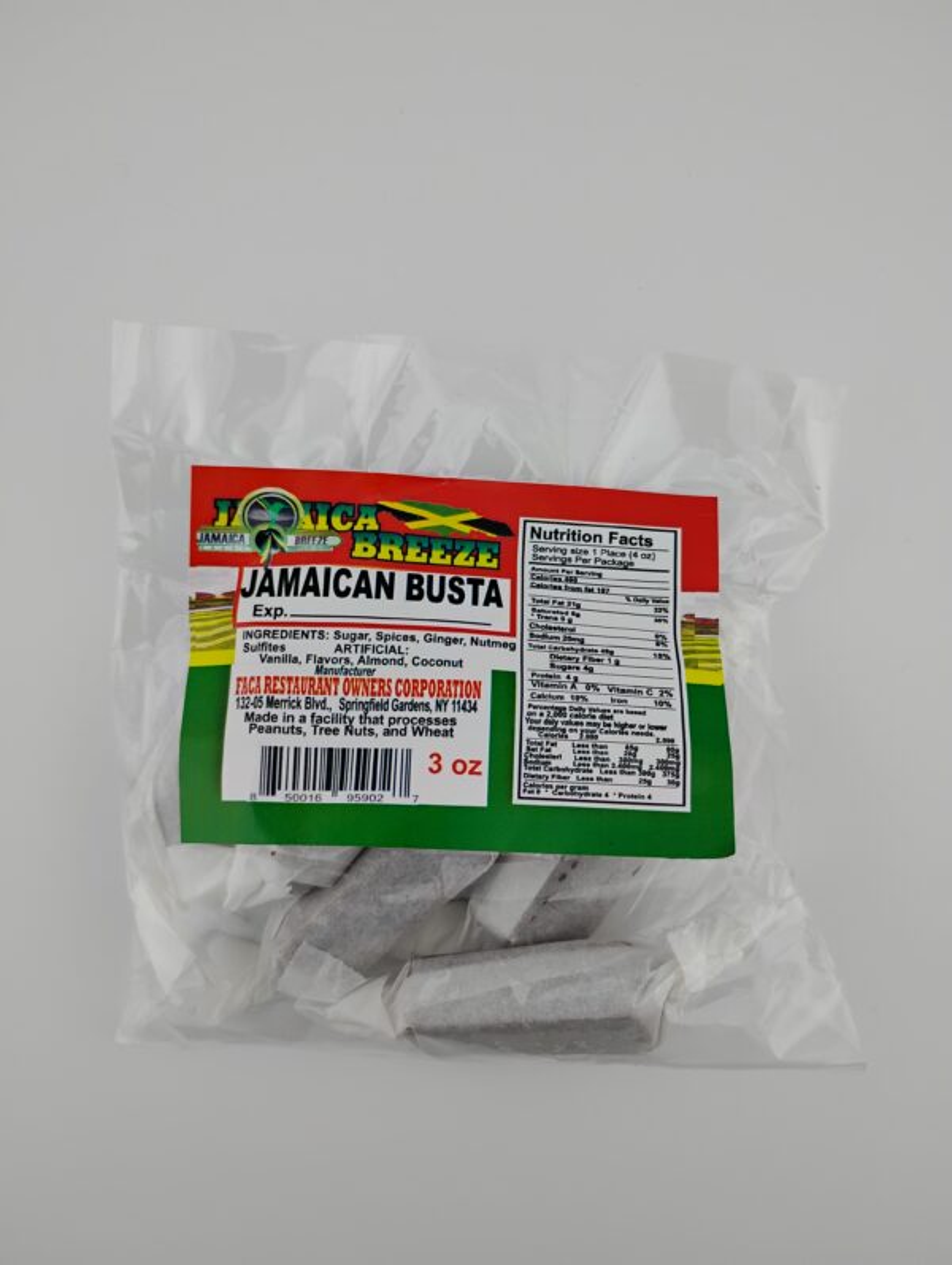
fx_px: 1024
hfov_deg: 49.9
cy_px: 632
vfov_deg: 63.4
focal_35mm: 28
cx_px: 476
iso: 100
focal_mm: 4.26
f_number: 1.8
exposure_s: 1/256
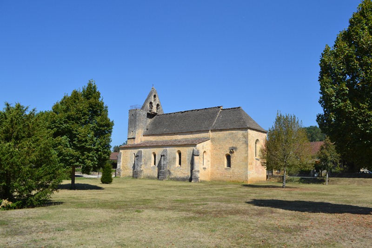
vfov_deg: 43.6
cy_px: 124
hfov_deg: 61.9
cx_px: 186
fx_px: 310
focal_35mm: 30
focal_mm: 20
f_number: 9
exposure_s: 1/320
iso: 100
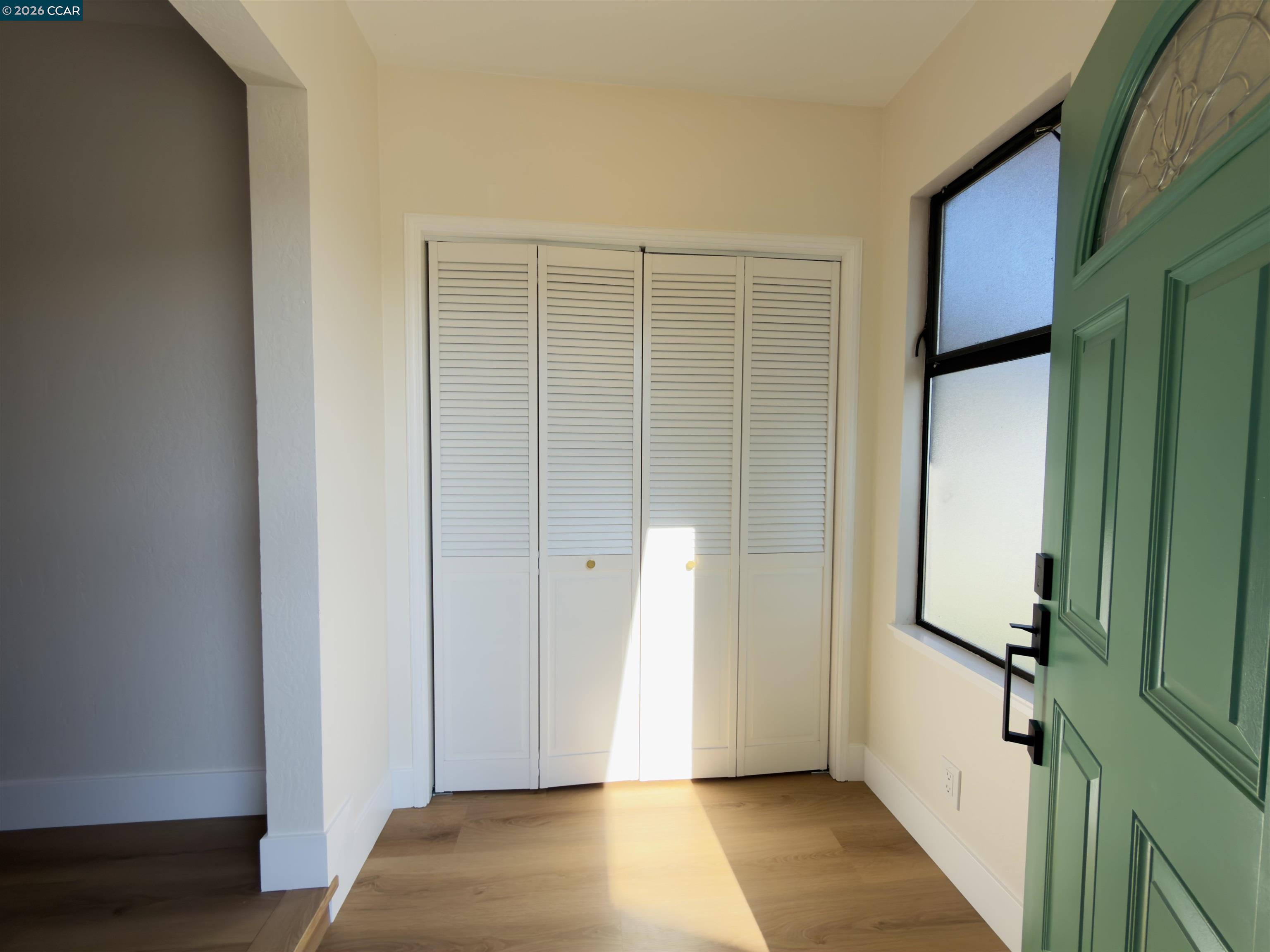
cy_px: 476
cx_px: 635
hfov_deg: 102.1
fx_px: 514
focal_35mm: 14
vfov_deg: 85.7
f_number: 2.2
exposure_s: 1/179
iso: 25
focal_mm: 2.22
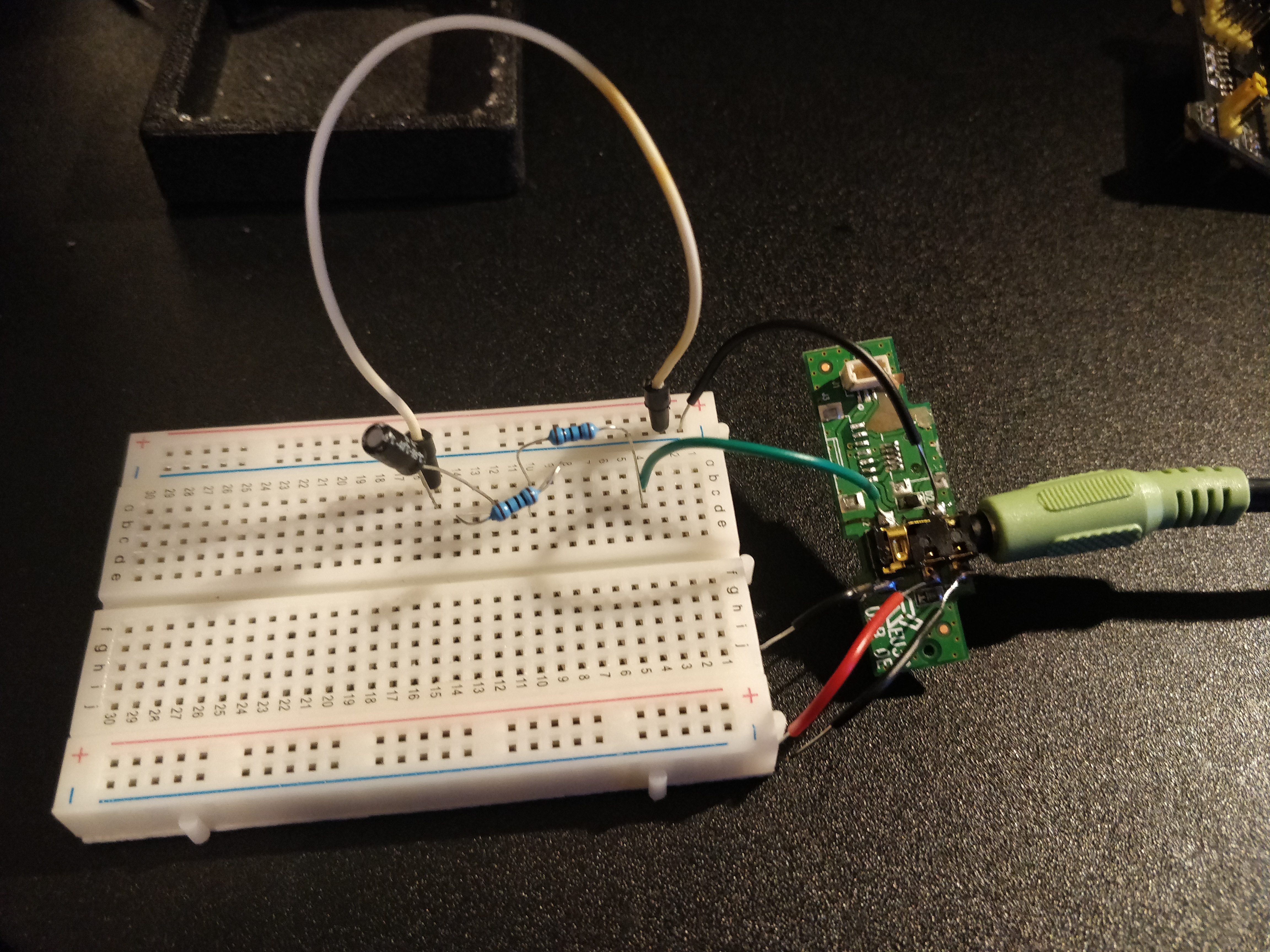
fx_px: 881
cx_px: 635
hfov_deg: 71.6
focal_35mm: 24
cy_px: 476
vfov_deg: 56.8
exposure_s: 1/25
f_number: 1.7
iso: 1600
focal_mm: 4.1
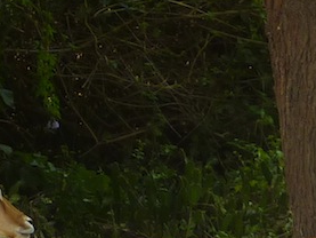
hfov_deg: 3.1
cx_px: 235
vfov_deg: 2.4
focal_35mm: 632
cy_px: 334
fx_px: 5772
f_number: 4.4
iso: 80
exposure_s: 1/60
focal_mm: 19.5
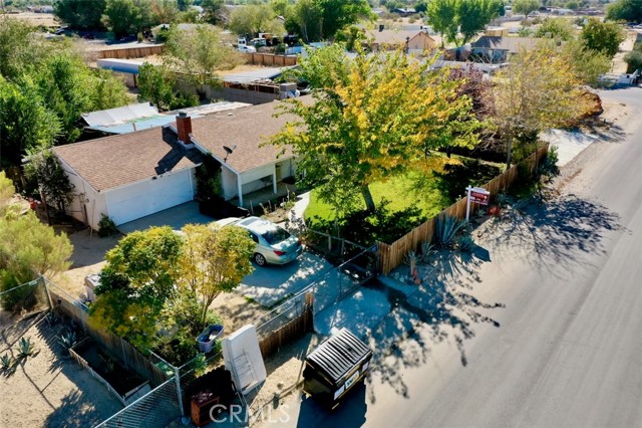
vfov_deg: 46.4
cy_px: 214
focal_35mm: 28
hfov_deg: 65.5
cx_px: 321
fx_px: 499
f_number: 5.6
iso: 100
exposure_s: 1/500
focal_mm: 10.26
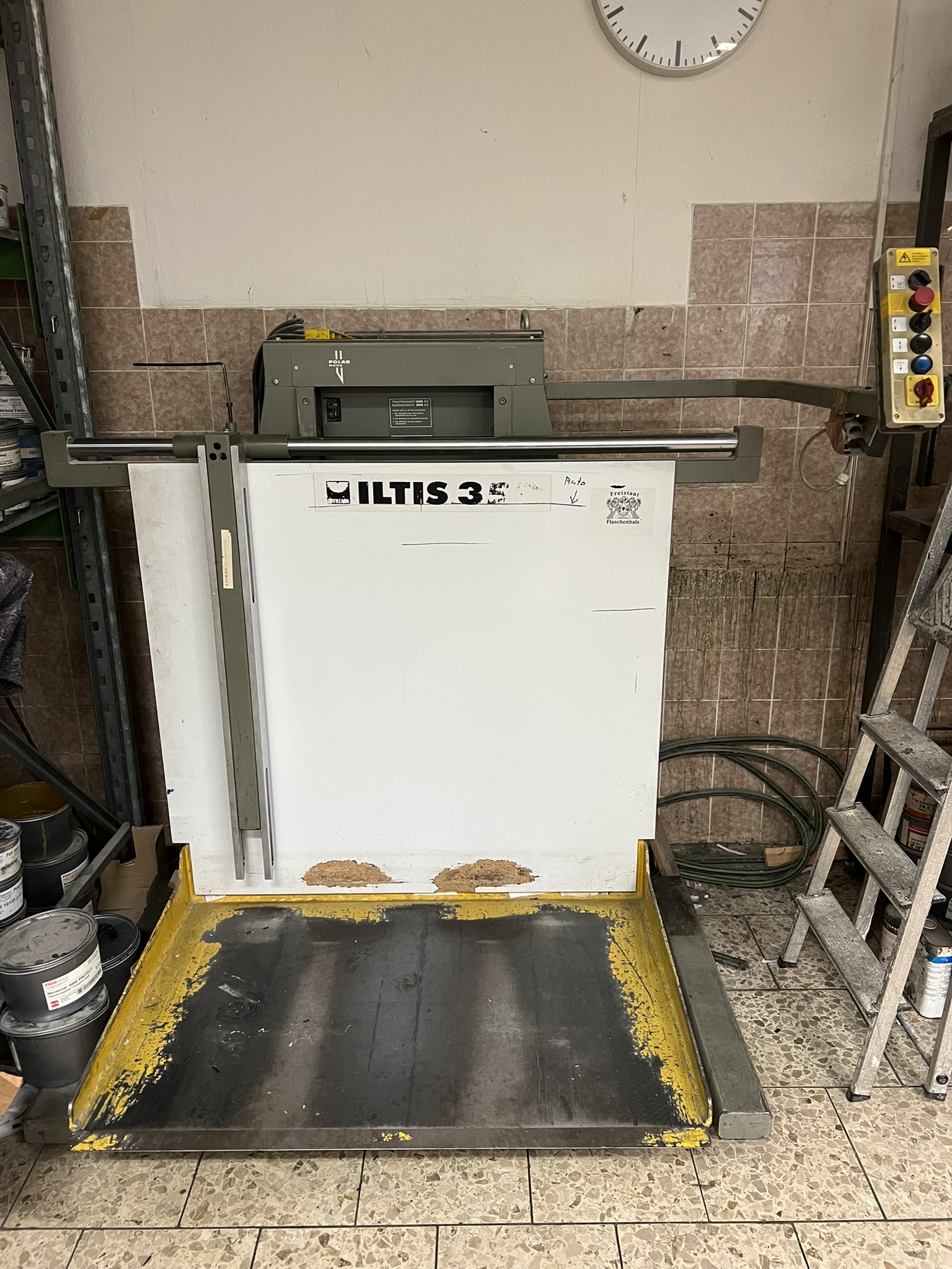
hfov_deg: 53.1
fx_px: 953
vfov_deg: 67.3
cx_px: 476
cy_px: 634
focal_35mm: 26
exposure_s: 1/50
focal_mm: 5.7
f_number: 1.5
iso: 250
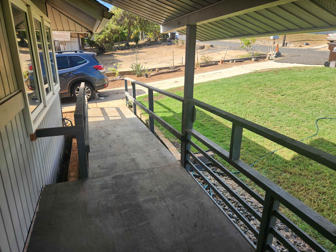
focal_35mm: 23
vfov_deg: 58.9
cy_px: 126
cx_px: 168
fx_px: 223
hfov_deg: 73.9
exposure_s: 1/481
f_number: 1.8
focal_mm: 5.4
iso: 20
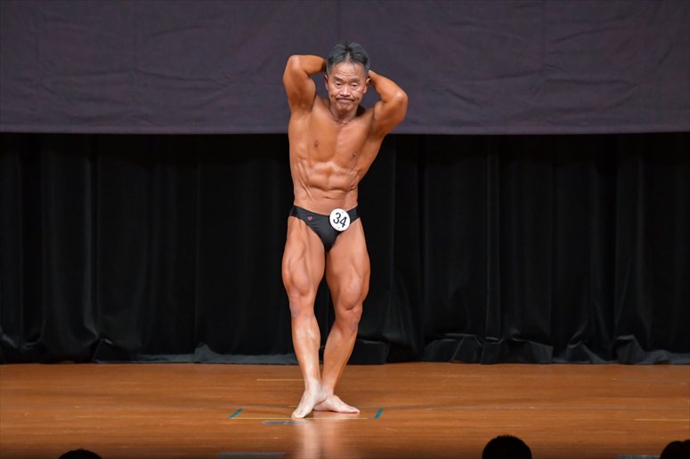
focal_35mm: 285
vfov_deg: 4.8
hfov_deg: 7.2
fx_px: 5460
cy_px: 230
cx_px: 345
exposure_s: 1/400
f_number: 5.6
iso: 5000
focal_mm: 190
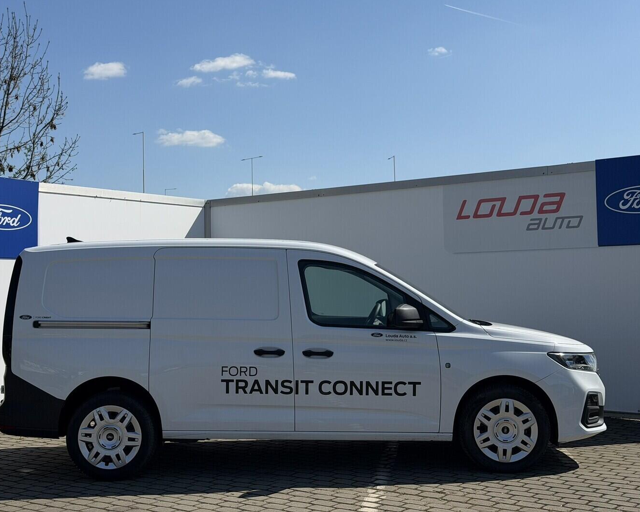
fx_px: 966
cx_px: 298
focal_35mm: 51
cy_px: 251
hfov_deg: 36.6
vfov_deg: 29.7
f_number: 1.78
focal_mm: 6.76
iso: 80
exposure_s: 1/11364
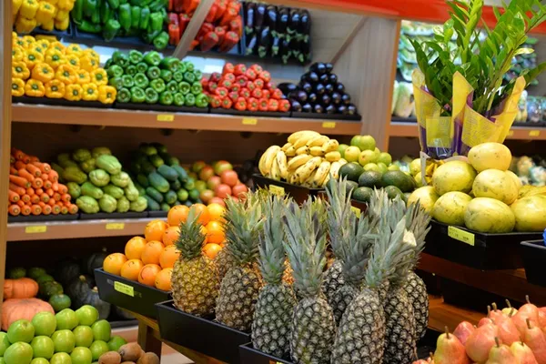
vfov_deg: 24.6
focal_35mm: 55
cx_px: 273
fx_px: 834
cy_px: 182
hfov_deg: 36.2
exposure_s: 1/60
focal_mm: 55
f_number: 4.2
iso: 720
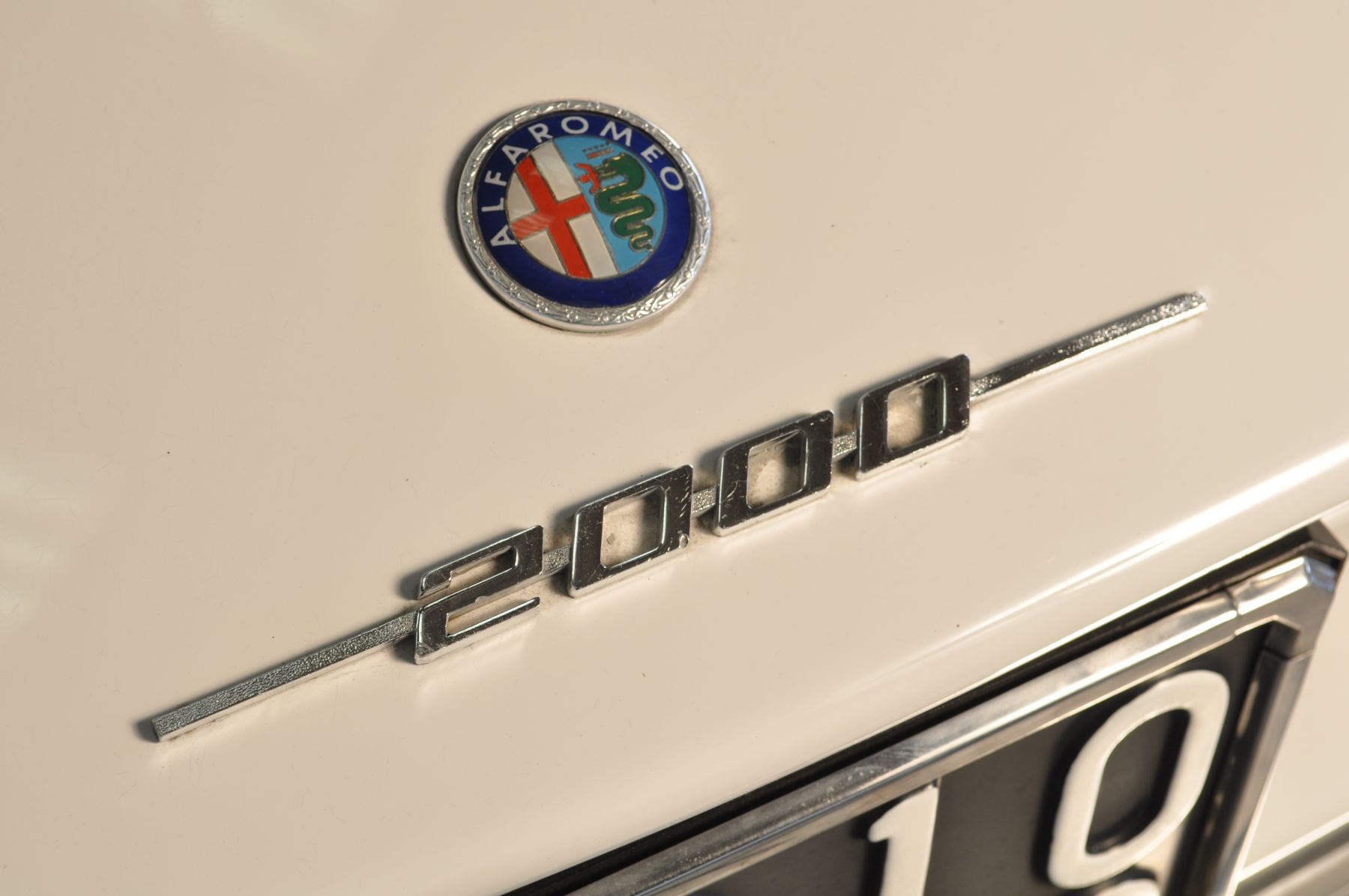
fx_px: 3088
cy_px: 448
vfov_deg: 16.5
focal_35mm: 82
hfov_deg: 24.6
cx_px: 674
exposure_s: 1/6
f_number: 9
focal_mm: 55
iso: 200
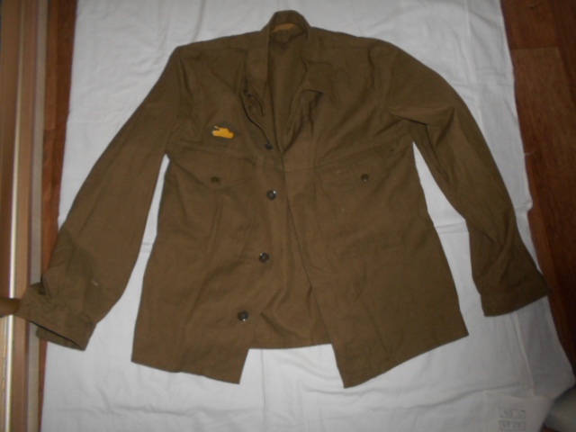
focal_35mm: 26
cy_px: 216
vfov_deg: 53.1
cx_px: 288
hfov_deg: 67.3
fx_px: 433
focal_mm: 4.6
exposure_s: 1/25
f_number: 3.2
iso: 200
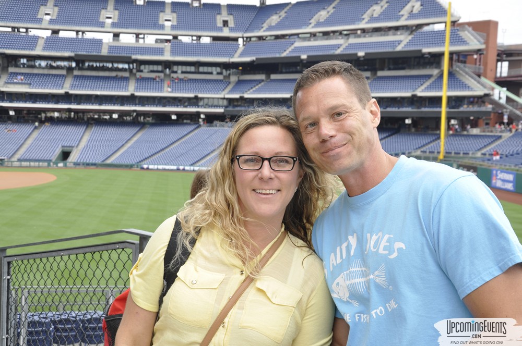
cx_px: 261
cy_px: 173
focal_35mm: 52
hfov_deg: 37.9
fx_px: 760
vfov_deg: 25.7
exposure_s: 1/100
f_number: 10
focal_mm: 35
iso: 400
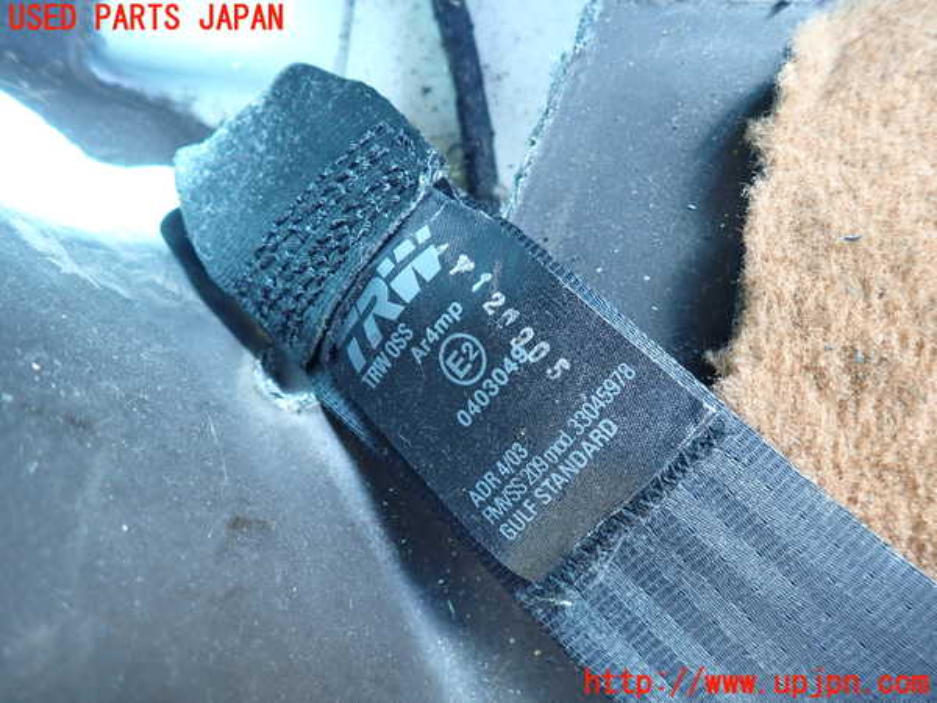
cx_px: 468
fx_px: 677
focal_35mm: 25
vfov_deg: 54.9
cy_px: 352
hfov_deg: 69.4
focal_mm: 4.5
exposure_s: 1/40
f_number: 2
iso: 200
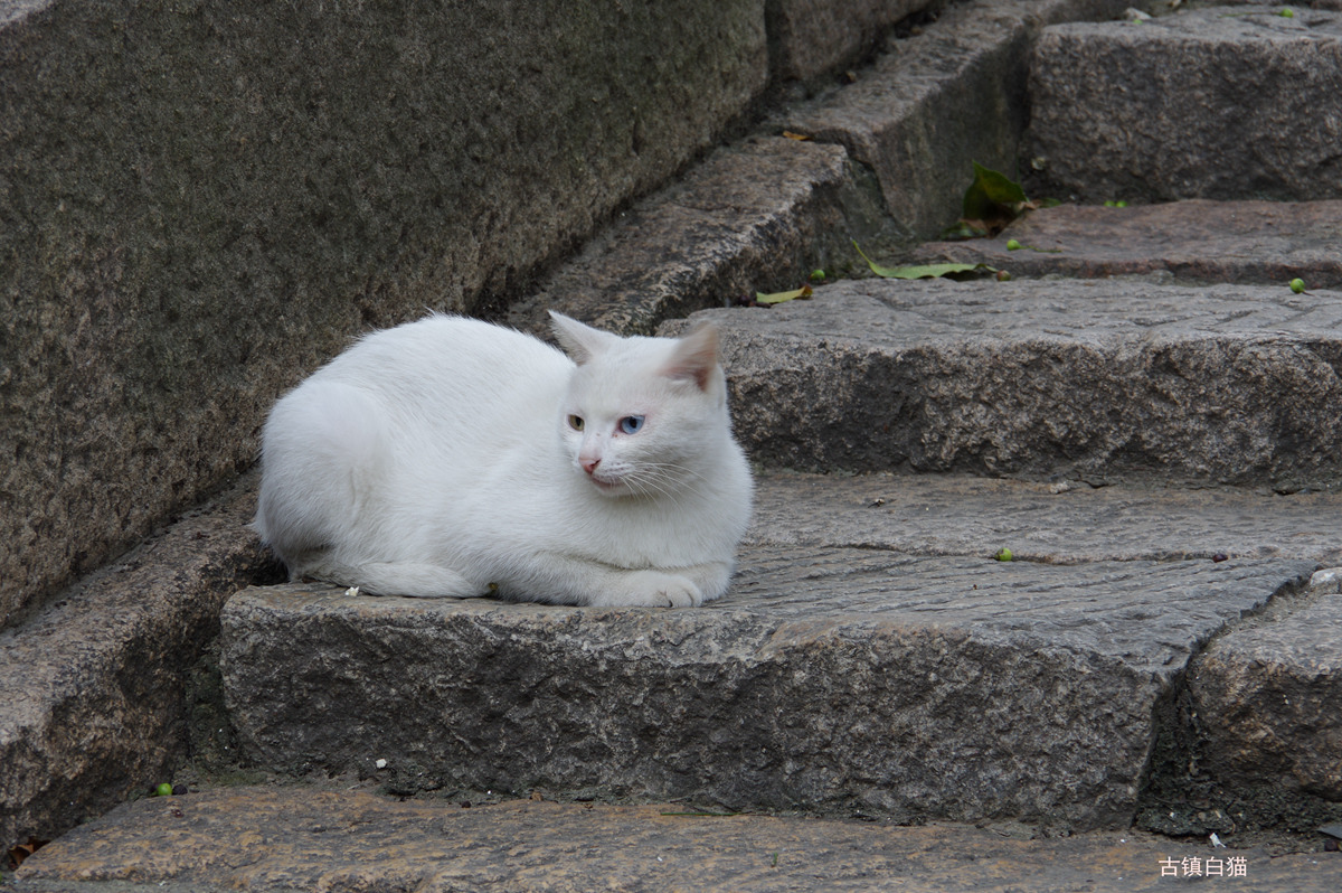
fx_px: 7524
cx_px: 671
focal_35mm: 202
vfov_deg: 6.8
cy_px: 446
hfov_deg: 10.2
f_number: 11
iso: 100
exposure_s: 1/1.67
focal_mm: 135
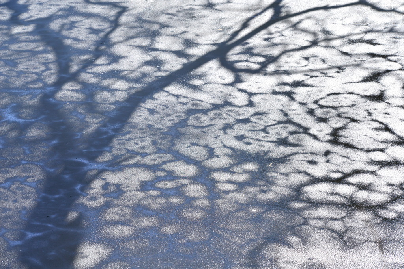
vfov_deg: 11.2
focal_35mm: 122
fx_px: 1369
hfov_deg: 16.8
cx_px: 202
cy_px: 134
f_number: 7.1
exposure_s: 1/1250
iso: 400
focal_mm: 122
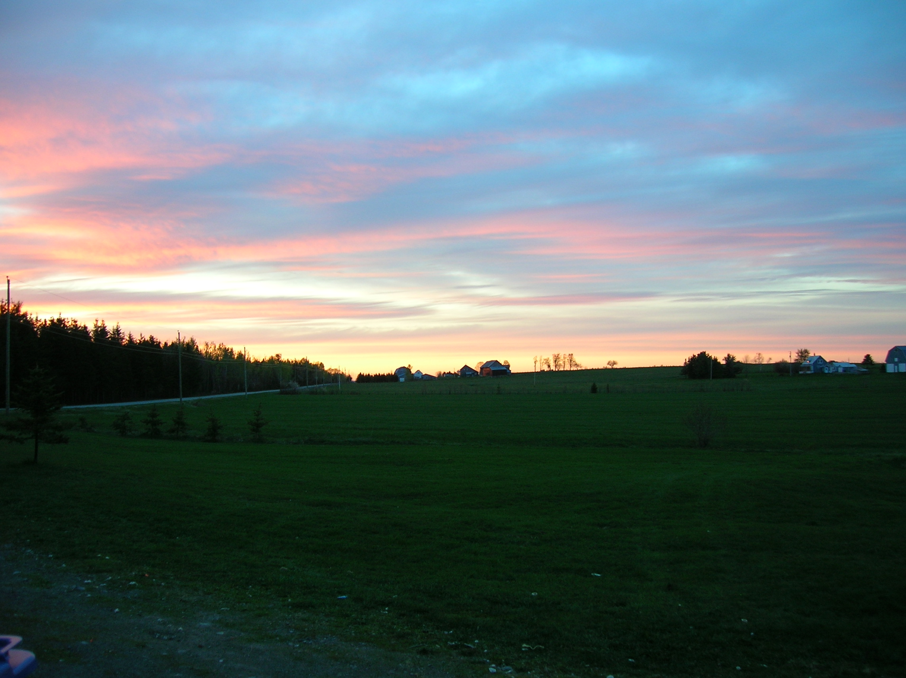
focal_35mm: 34
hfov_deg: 54.0
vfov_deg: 41.7
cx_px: 453
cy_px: 339
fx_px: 889
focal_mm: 5.7
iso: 50
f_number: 2.9
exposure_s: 1/12.8
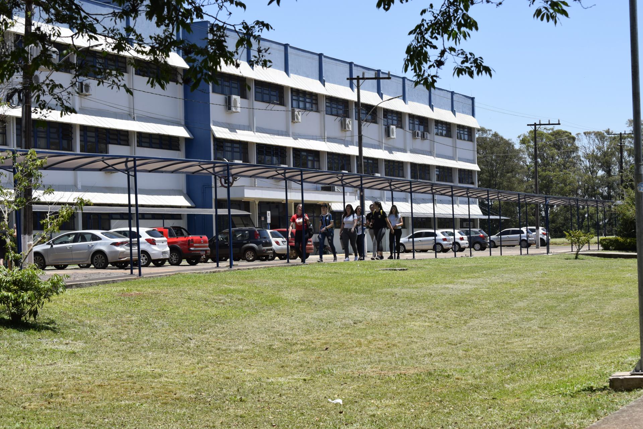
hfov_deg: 24.6
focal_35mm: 82
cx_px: 322
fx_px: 1473
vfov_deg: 16.6
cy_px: 214
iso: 200
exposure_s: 1/320
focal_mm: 55
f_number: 9
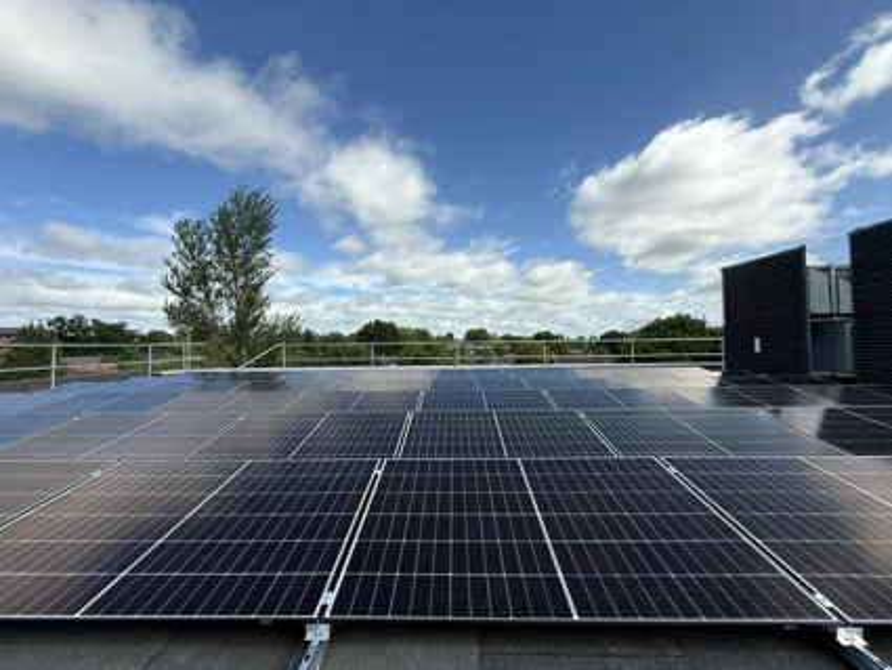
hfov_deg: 102.0
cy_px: 335
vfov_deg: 85.7
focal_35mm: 14
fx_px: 361
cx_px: 446
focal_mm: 2.22
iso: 64
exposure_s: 1/1001
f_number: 2.2
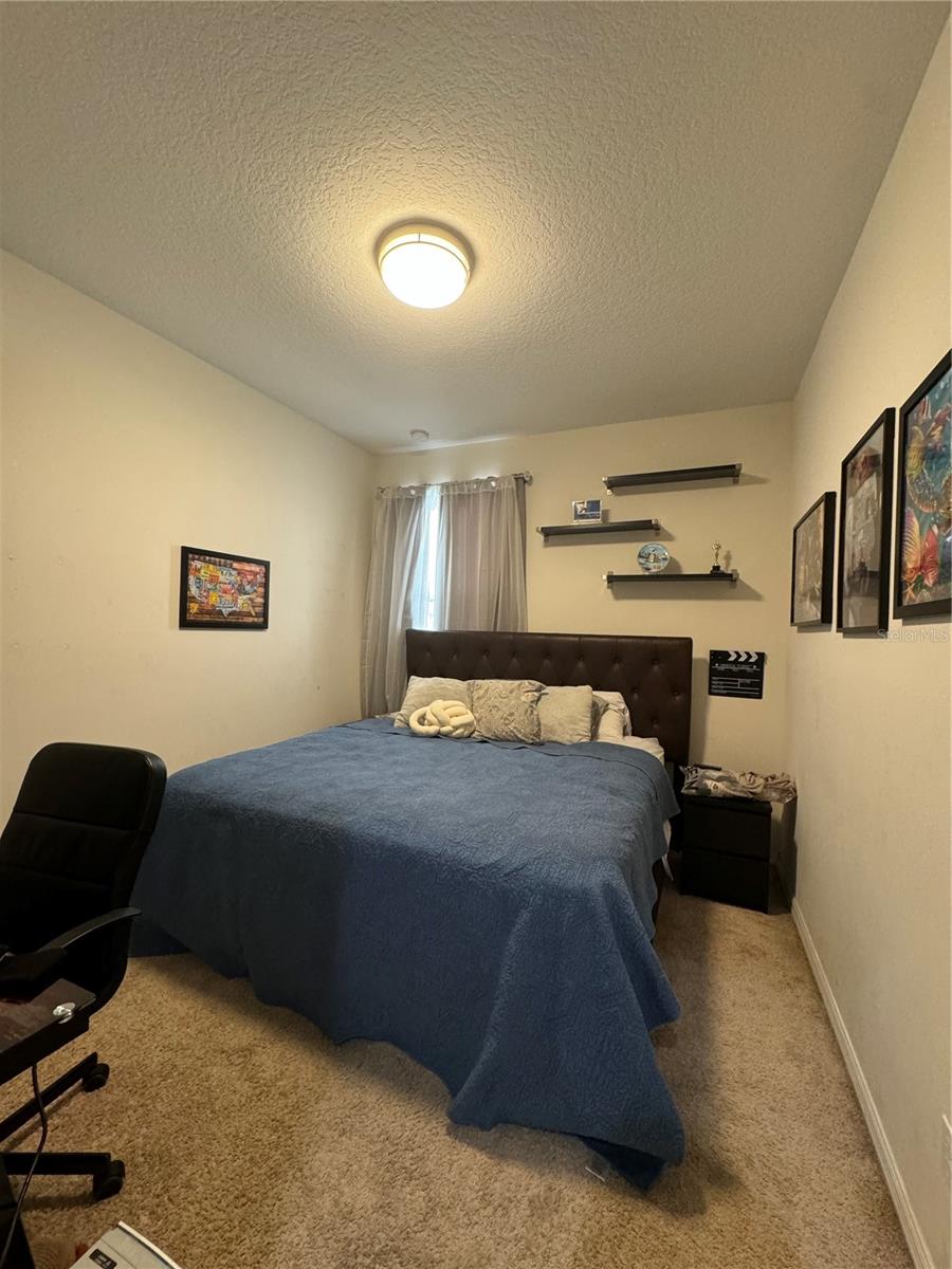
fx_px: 513
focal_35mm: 14
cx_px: 476
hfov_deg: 85.7
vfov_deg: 102.1
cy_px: 634
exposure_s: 1/60
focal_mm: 2.22
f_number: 2.2
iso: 500
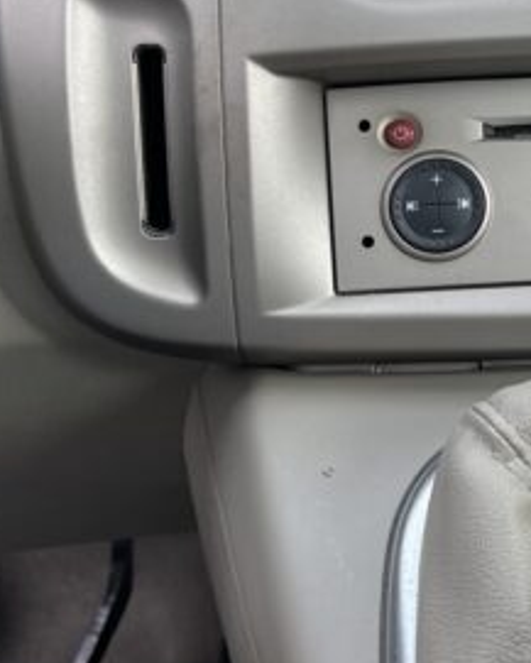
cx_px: 688
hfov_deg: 19.0
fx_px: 1473
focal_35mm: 75
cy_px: 171
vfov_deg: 25.1
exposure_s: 1/195
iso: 40
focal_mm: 5.1
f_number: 1.6
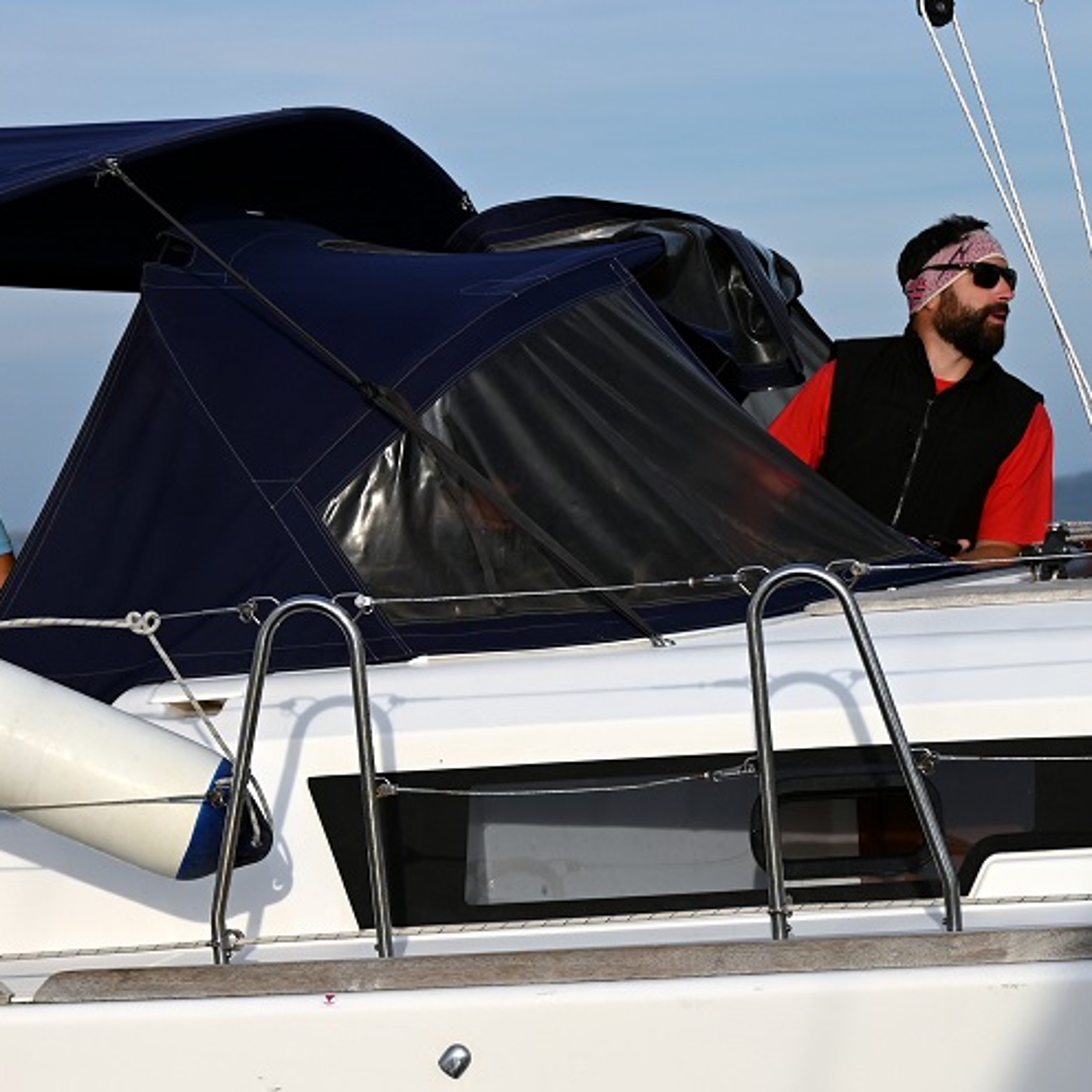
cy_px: 228
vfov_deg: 9.7
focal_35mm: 180
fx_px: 6424
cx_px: -15
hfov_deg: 9.6
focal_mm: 70
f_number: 6.3
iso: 100
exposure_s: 1/640
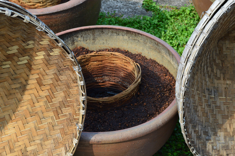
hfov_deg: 24.6
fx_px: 538
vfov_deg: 16.5
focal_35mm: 82
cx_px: 118
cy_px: 78
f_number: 10
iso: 400
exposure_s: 1/250
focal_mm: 55
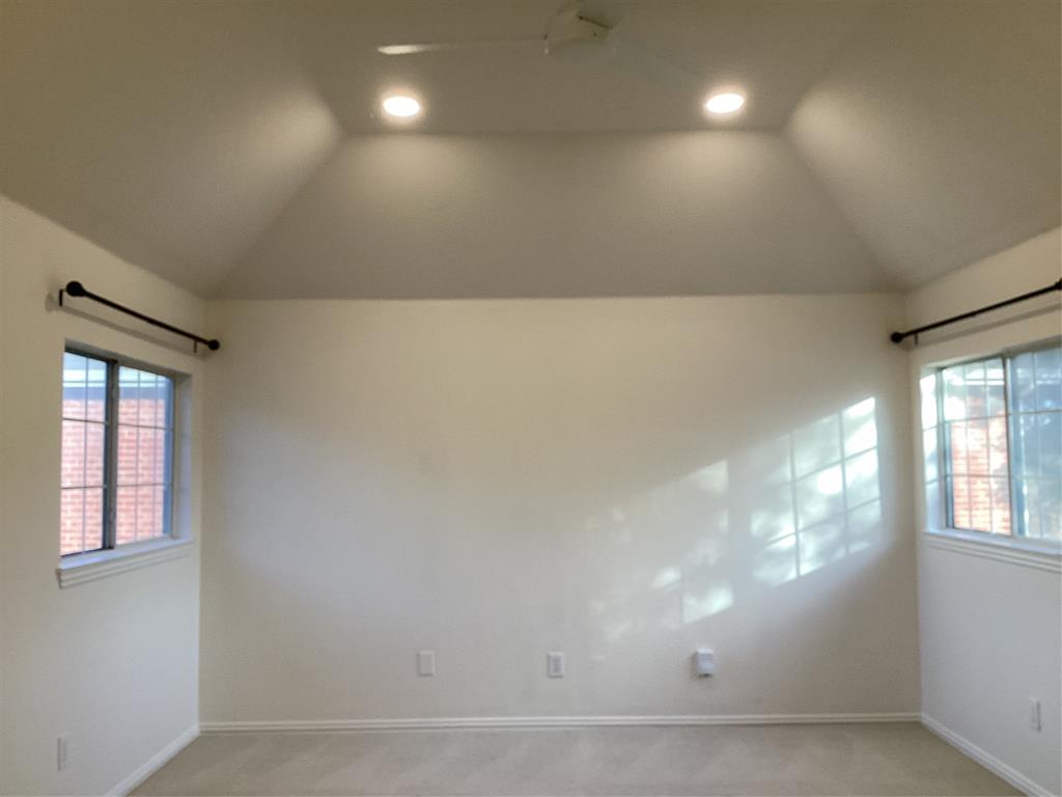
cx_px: 531
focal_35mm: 31
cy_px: 398
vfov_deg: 45.4
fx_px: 951
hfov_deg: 58.4
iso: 64
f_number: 2.4
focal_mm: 3.3
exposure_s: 1/60
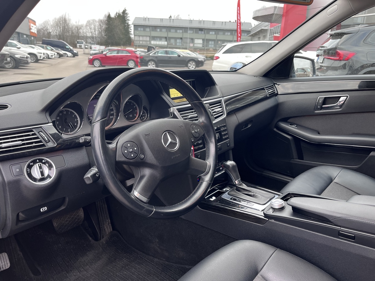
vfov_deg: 53.1
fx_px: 282
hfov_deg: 67.3
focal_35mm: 26
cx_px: 188
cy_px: 140
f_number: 1.6
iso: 125
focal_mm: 5.1
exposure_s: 1/110
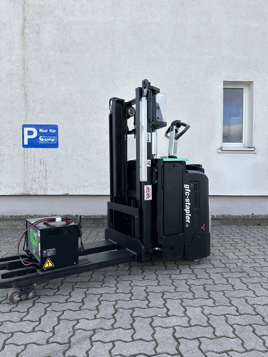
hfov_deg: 54.9
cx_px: 138
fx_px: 258
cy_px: 181
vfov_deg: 69.4
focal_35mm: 25
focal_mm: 6.86
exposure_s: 1/1009
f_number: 1.78
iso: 80
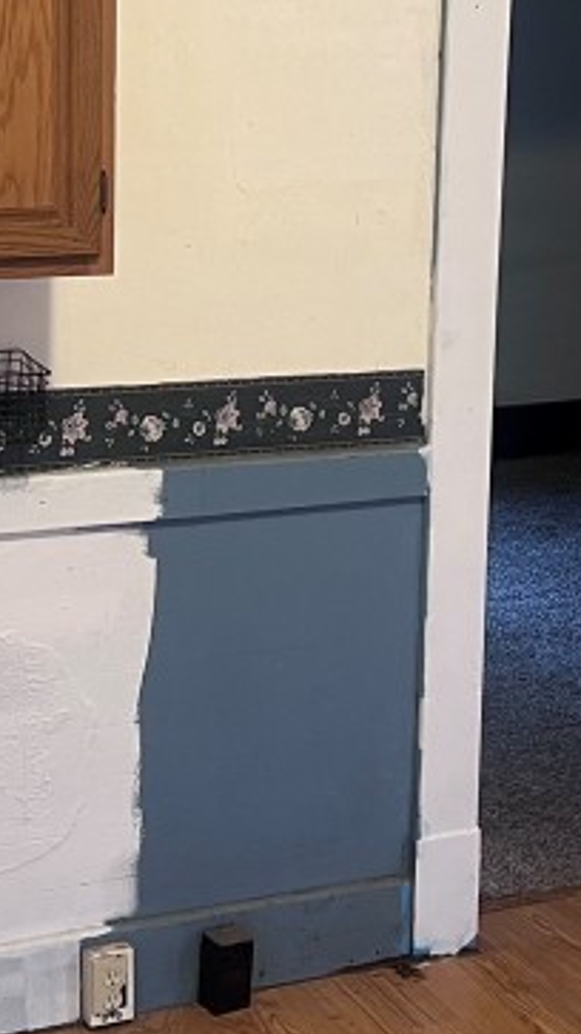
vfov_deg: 26.4
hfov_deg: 15.1
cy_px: 339
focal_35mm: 80
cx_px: 259
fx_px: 2193
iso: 160
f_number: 1.5
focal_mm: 5.7
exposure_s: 1/60
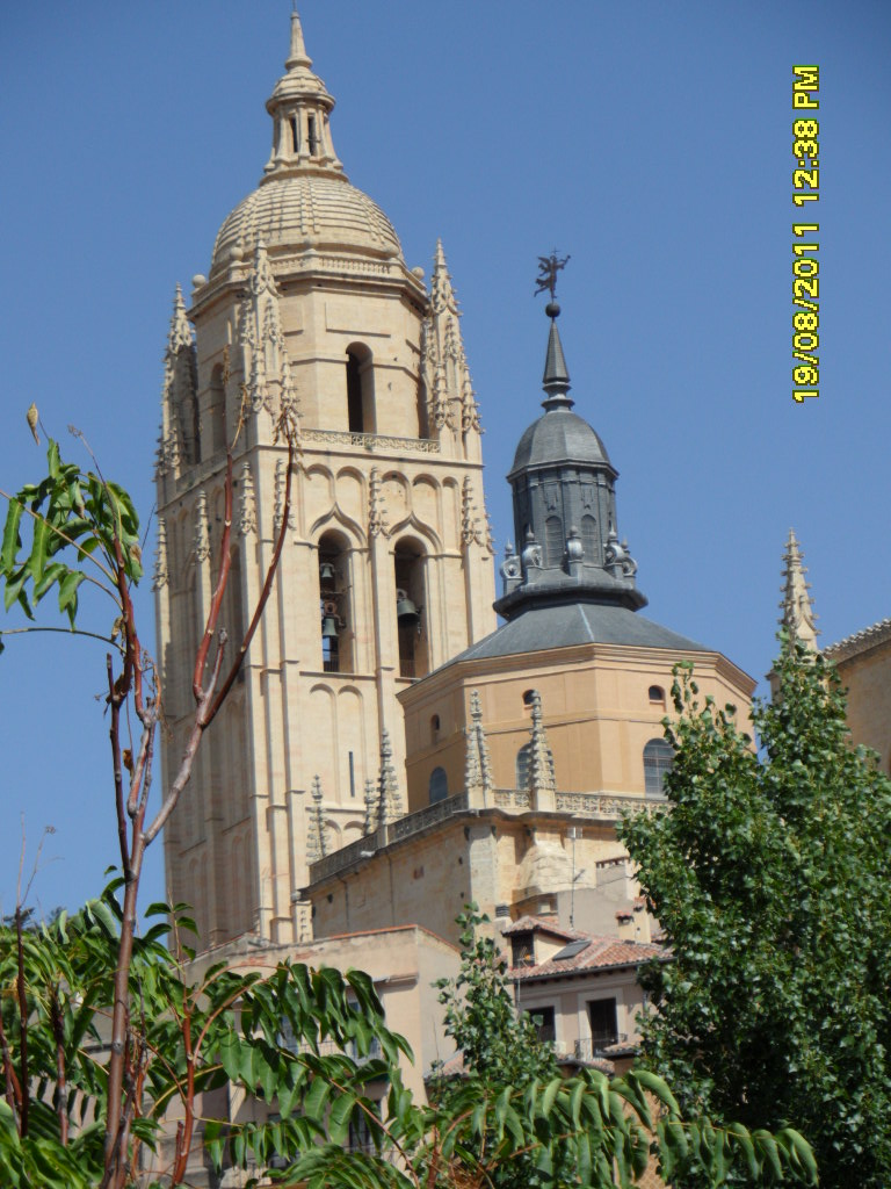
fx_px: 5148
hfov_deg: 9.9
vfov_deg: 13.2
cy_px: 594
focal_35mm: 150
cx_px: 446
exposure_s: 1/750
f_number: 4.4
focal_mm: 24.6
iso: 80
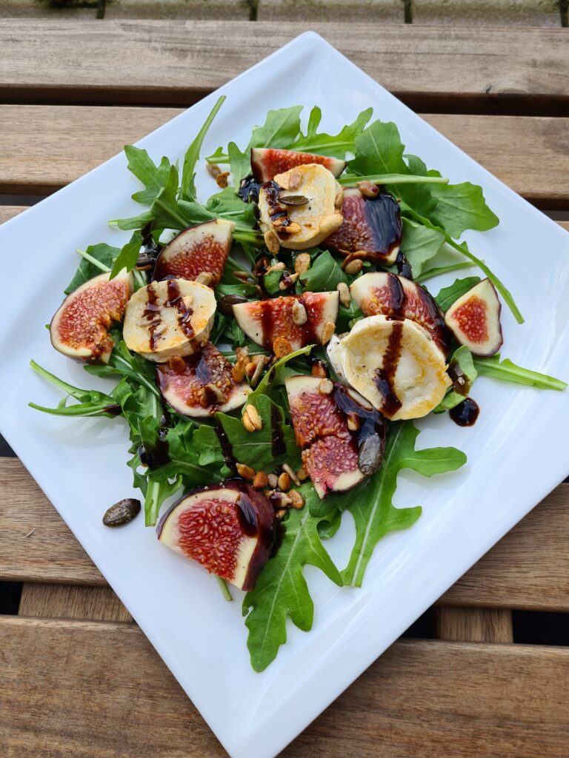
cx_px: 284
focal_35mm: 26
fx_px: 570
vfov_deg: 67.3
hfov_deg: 53.1
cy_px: 379
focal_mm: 5.4
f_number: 1.8
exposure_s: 1/117
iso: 50
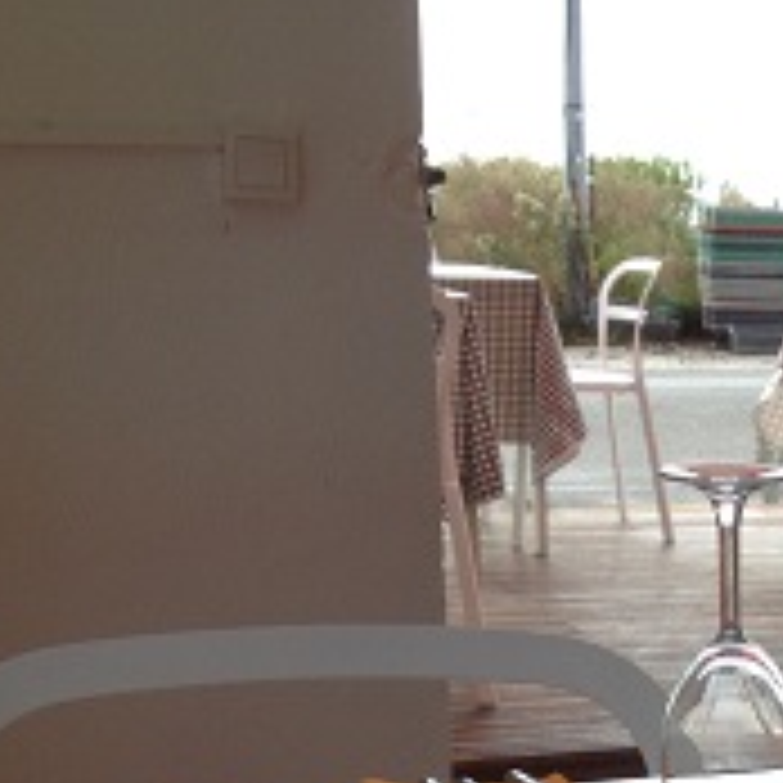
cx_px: 932
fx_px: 2278
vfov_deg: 18.9
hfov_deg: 18.5
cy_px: 799
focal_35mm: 89
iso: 50
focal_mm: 4.28
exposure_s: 1/497
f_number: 2.4
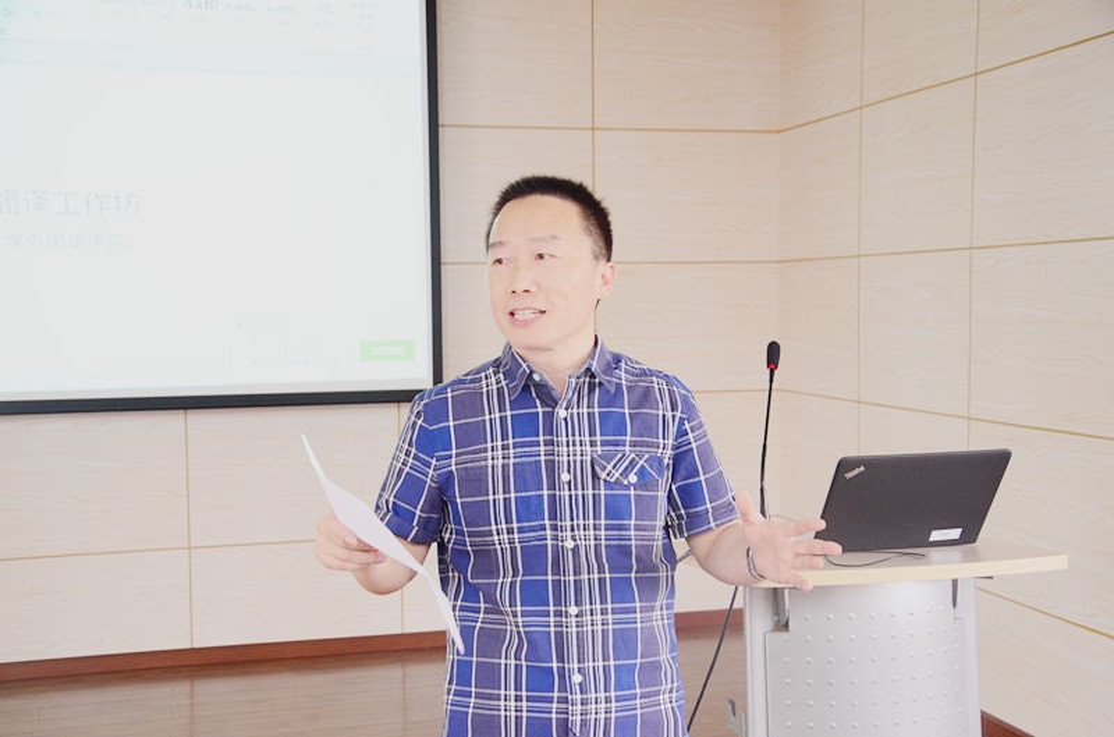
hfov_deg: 41.2
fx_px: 1482
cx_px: 557
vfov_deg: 27.9
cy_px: 368
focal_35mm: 48
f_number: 5
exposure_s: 1/60
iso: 1250
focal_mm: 32
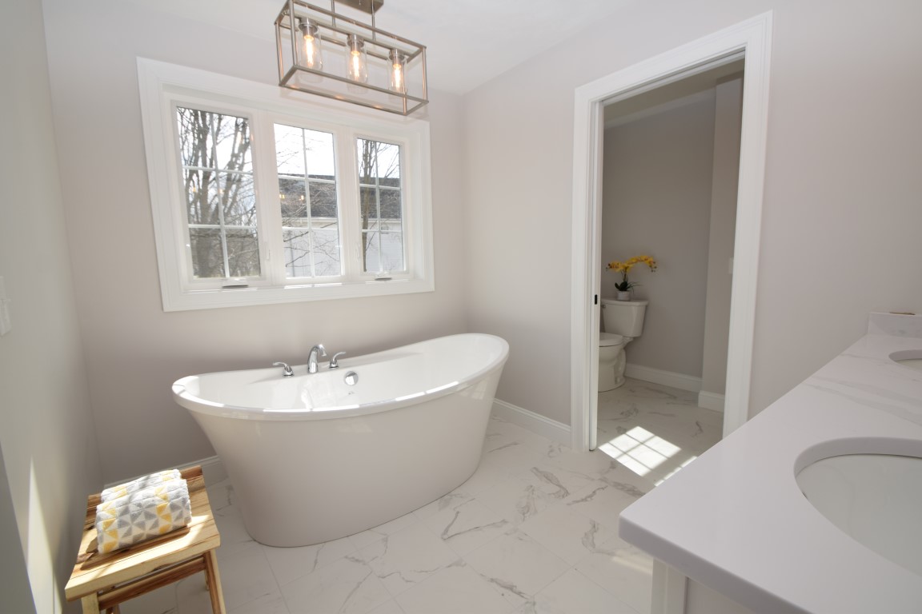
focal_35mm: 15
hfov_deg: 100.4
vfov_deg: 77.3
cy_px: 307
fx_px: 384
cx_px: 461
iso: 100
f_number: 6.3
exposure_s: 1/160
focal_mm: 10
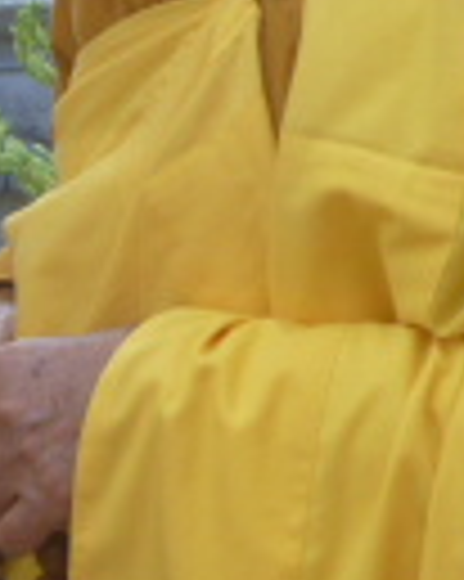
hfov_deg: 9.1
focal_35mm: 170
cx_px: 306
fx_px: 2922
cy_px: 247
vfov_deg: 11.4
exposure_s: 1/200
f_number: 3.5
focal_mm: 6.3
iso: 80
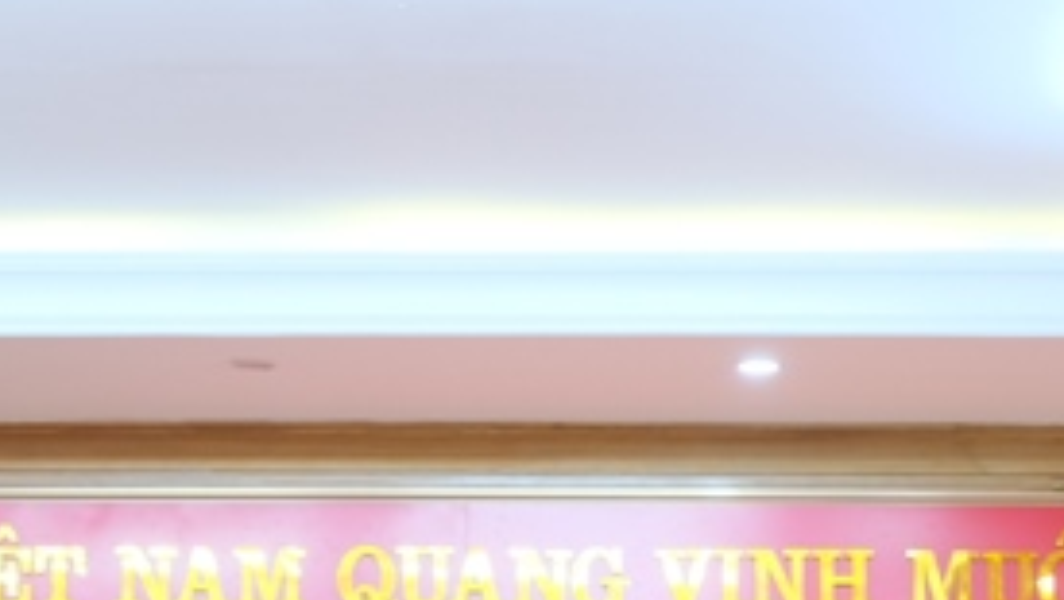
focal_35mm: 128
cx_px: 429
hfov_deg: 16.7
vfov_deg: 9.2
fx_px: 3613
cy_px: 972
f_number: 2
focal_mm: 23
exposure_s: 1/45
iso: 320
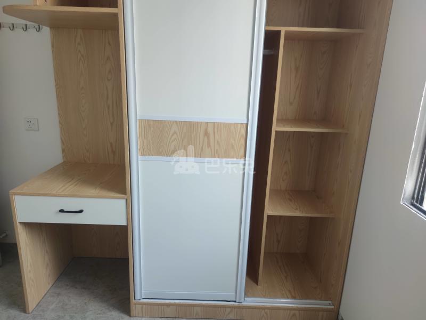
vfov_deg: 56.8
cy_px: 160
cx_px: 213
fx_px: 295
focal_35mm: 24
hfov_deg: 71.6
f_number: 1.69
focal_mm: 6.72
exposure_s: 1/104
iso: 50
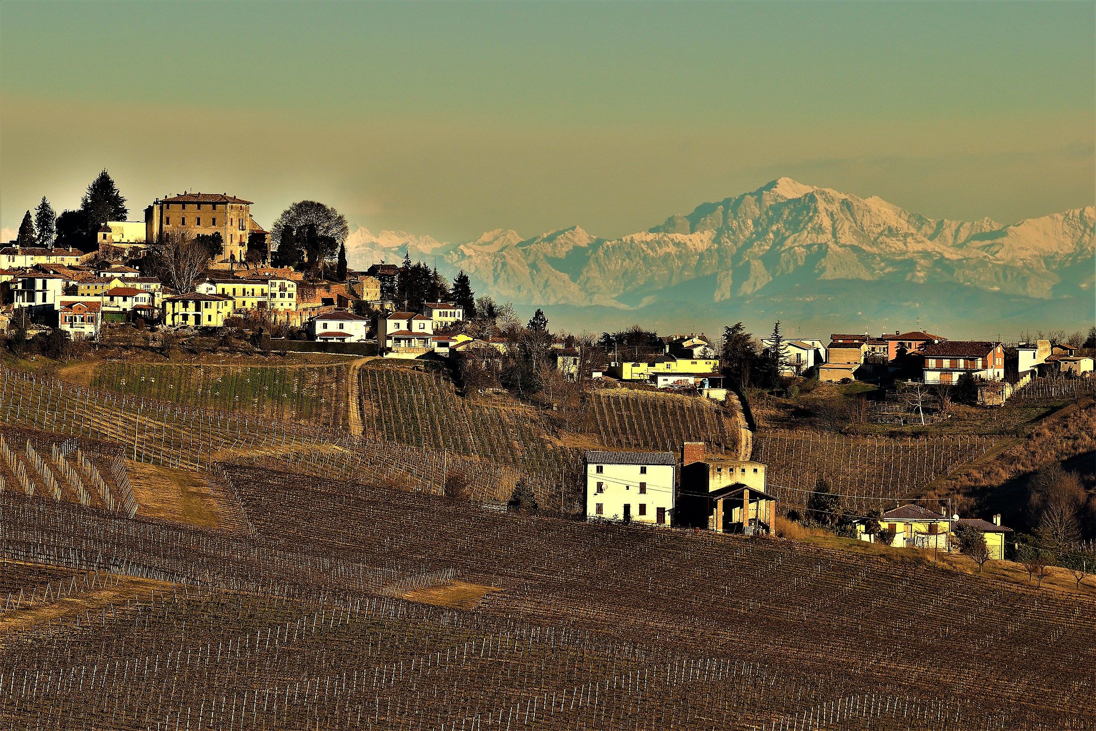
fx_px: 8448
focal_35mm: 278
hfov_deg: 7.4
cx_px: 548
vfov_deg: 5.0
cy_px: 366
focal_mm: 185
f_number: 9
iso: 200
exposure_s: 1/640
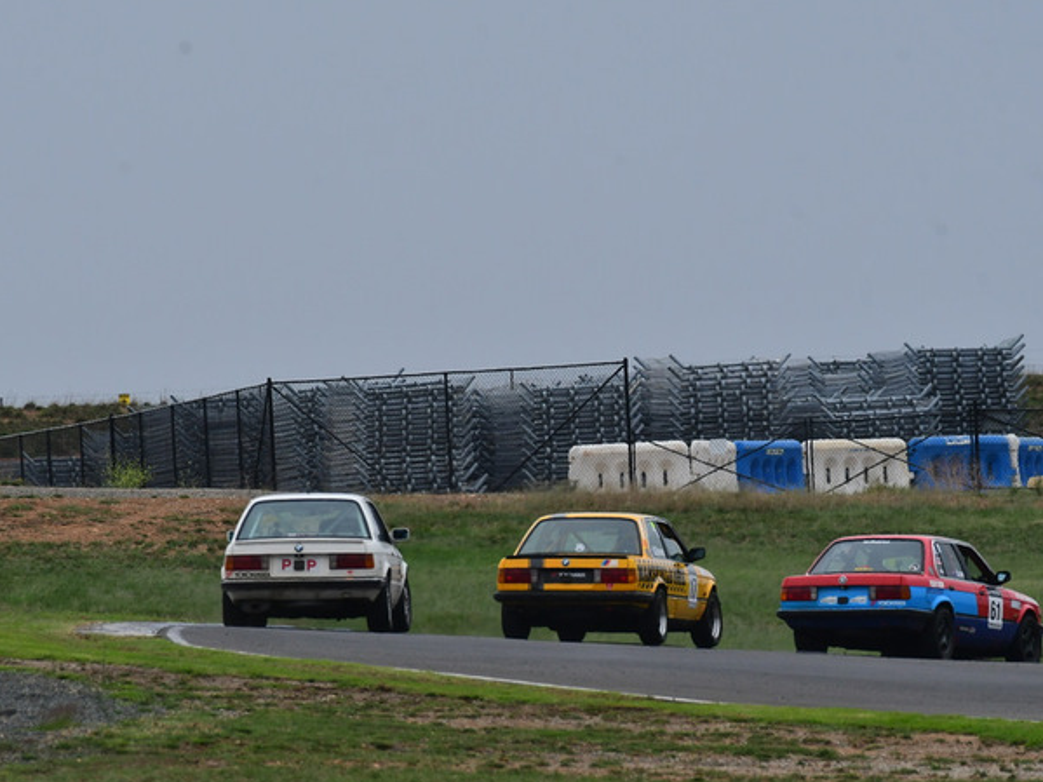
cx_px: 555
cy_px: 421
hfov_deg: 2.1
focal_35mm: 963
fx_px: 29010
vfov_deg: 1.5
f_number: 11
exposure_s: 1/640
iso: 640
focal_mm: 500
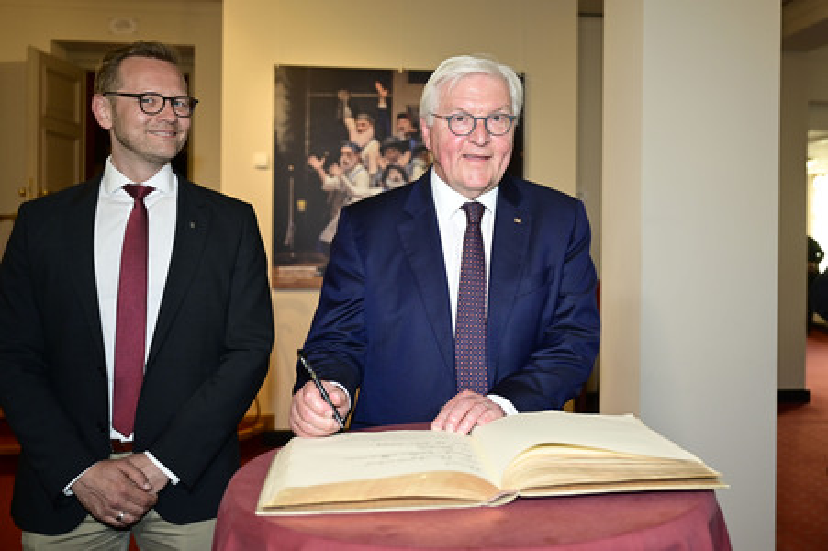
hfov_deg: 57.3
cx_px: 414
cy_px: 276
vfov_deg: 39.9
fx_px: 758
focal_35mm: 33
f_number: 3.2
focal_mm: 33
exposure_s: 1/200
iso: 1000
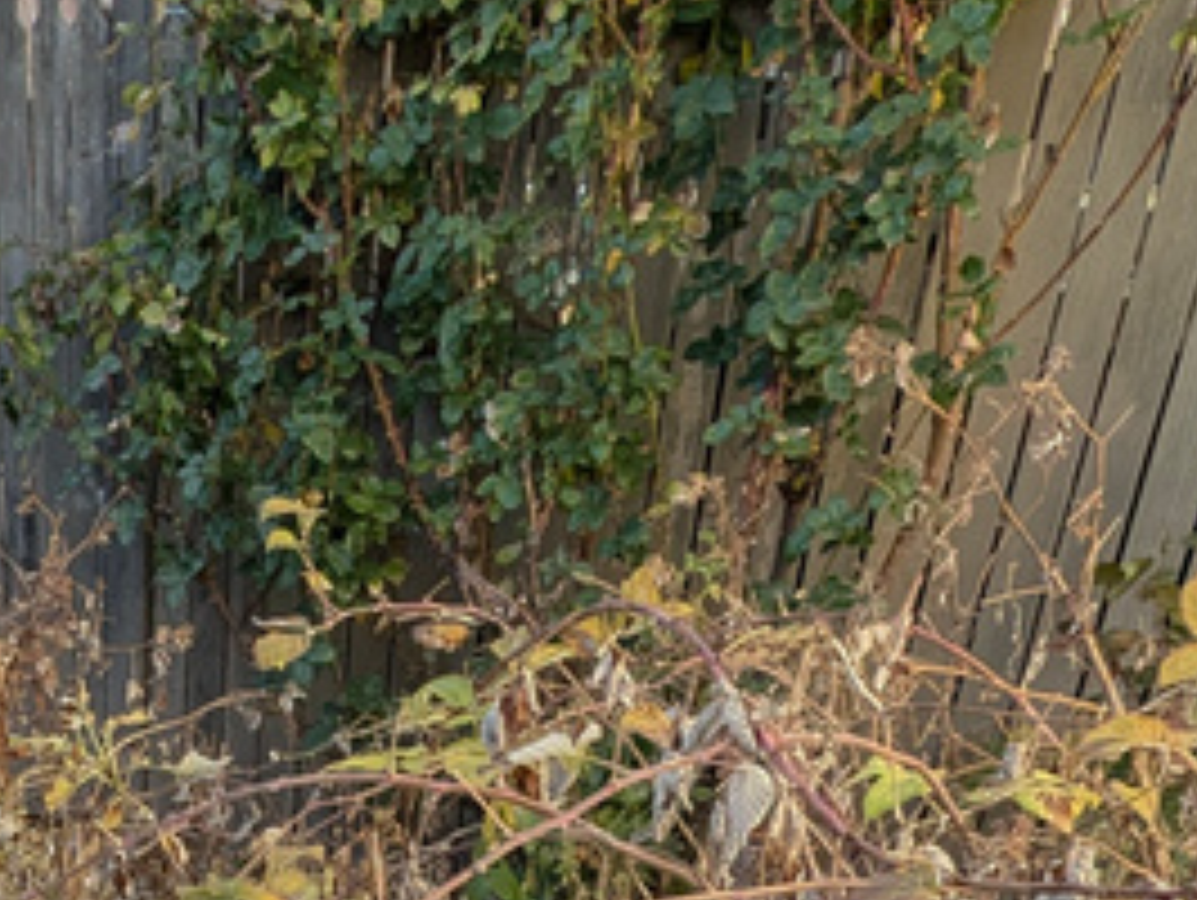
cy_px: 1134
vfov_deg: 27.1
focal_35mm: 46
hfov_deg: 37.7
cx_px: 63
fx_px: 1592
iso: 39
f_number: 1.95
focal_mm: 2.23
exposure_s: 1/786
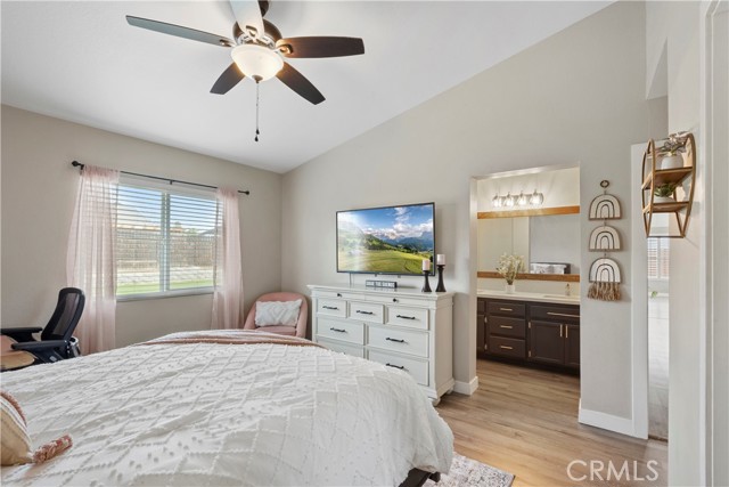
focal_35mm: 16
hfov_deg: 96.7
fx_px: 324
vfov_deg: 73.8
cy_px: 244
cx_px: 364
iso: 100
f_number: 22
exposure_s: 15
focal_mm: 16
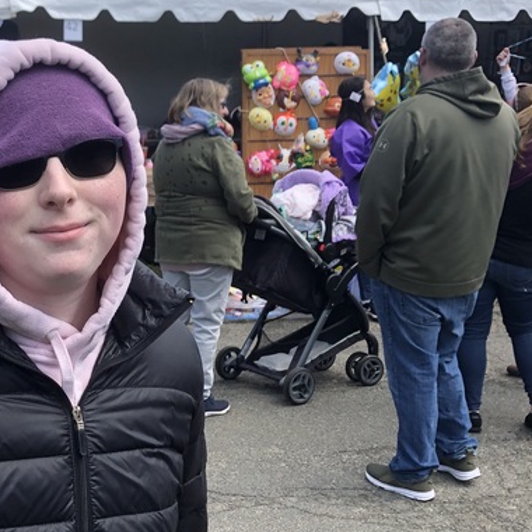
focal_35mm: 59
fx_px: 1026
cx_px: 59
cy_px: 265
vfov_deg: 29.1
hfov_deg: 28.0
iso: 20
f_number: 1.8
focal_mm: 3.99
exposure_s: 1/1215
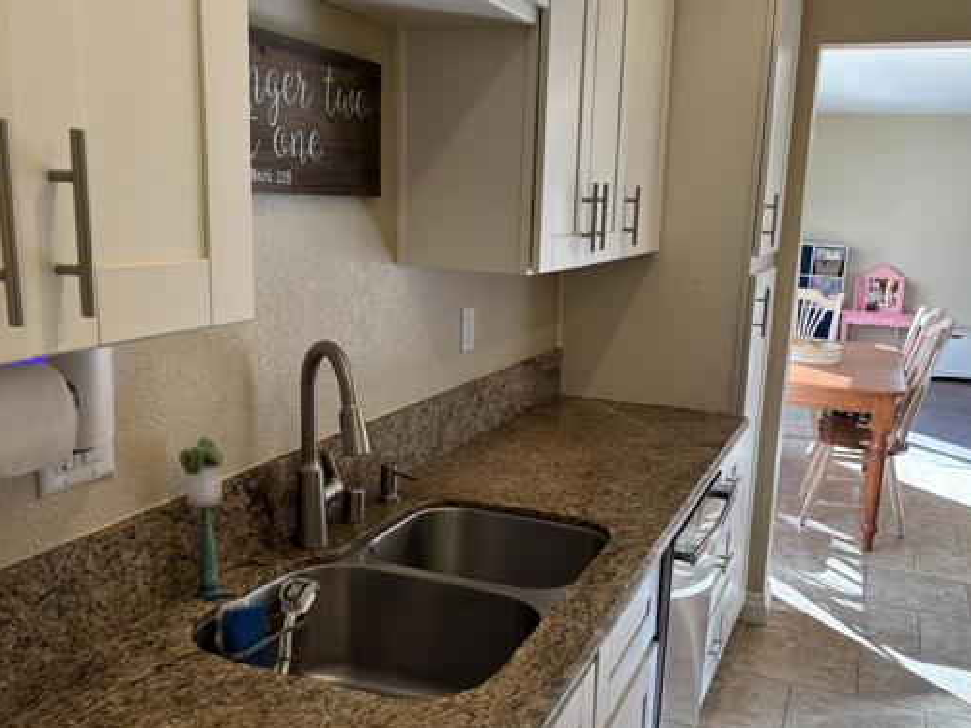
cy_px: 401
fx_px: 926
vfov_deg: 42.9
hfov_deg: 55.2
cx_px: 536
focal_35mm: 33
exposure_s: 1/120
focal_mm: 5.96
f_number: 1.6
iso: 64
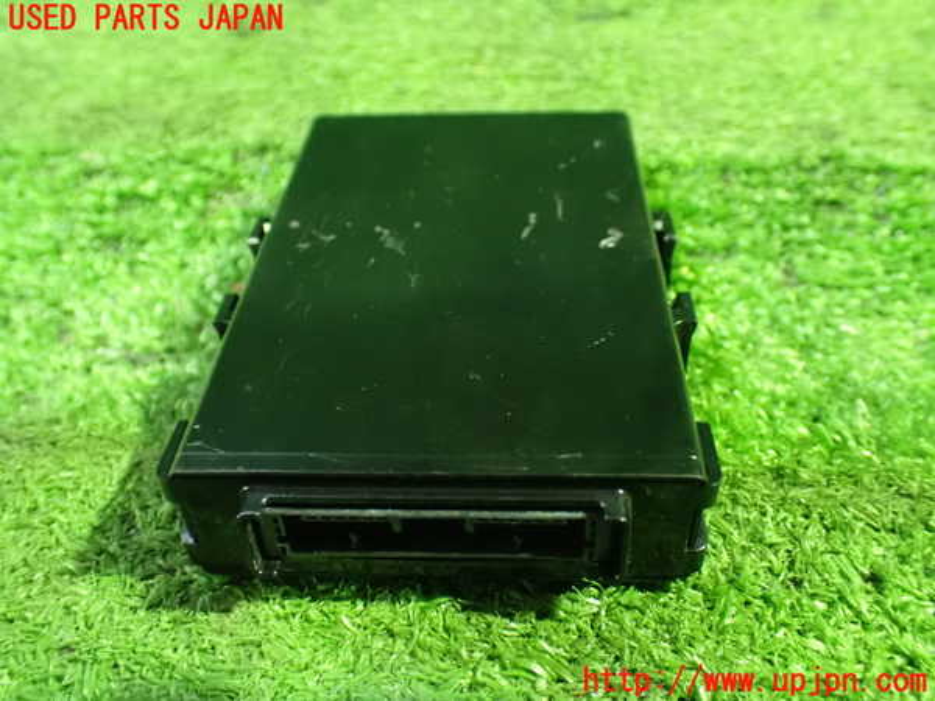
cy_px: 350
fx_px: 864
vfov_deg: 44.2
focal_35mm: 32
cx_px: 468
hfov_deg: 56.8
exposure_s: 1/20
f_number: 2.4
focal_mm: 5.79
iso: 1600
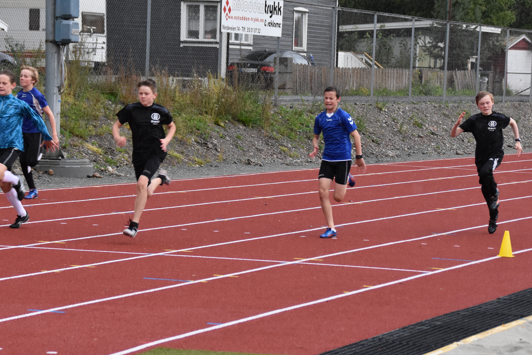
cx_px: 280
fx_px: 2261
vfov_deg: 9.0
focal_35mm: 153
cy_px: 159
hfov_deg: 13.4
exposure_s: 1/320
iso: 1600
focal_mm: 78
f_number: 5.3
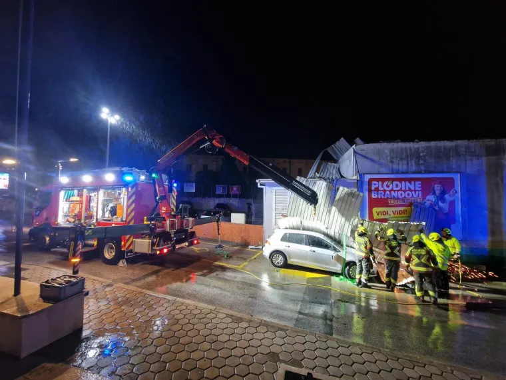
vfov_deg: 89.9
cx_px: 253
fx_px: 190
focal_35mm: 13
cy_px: 190
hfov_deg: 106.2
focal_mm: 2.2
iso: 640
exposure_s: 1/36
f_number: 2.2
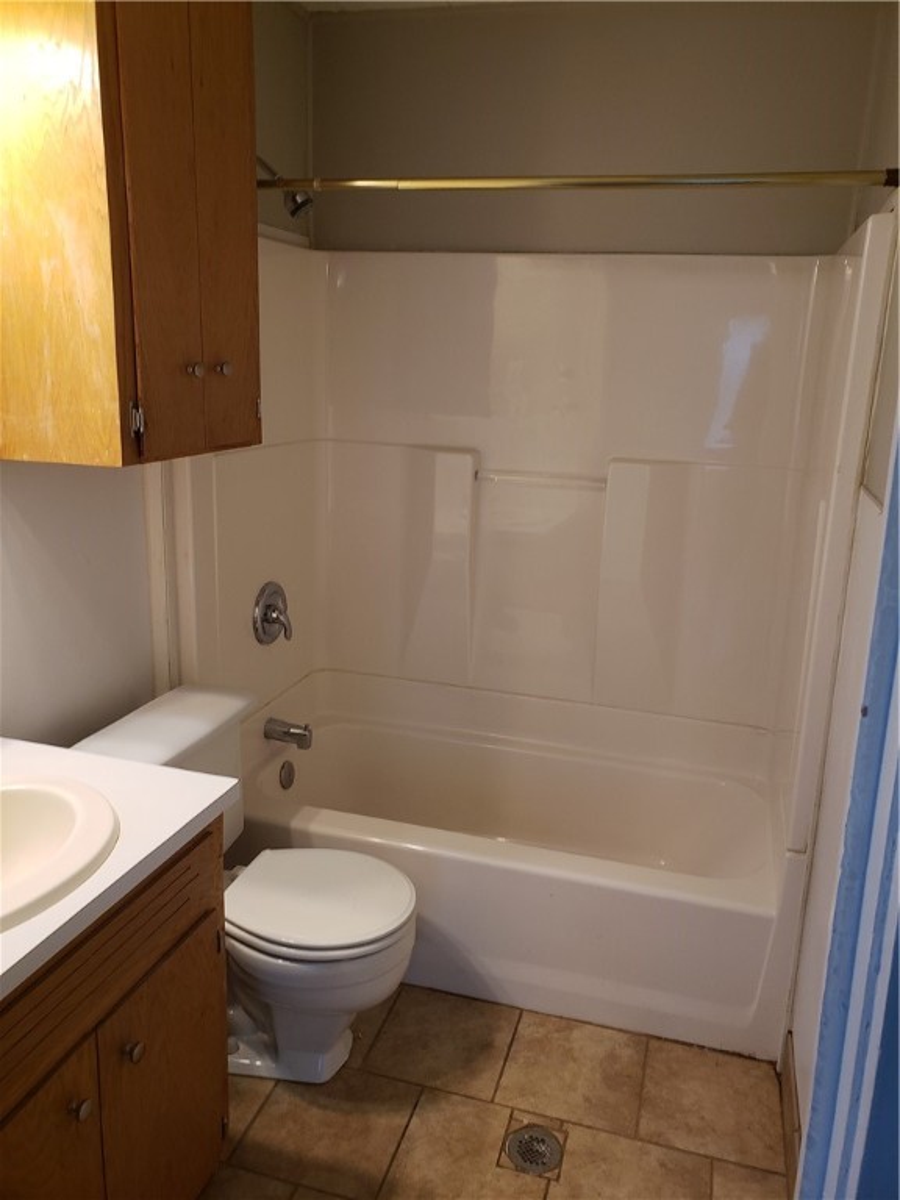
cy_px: 600
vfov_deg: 67.3
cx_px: 450
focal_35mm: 26
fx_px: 901
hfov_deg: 53.1
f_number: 2.4
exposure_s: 1/60
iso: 160
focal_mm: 4.3
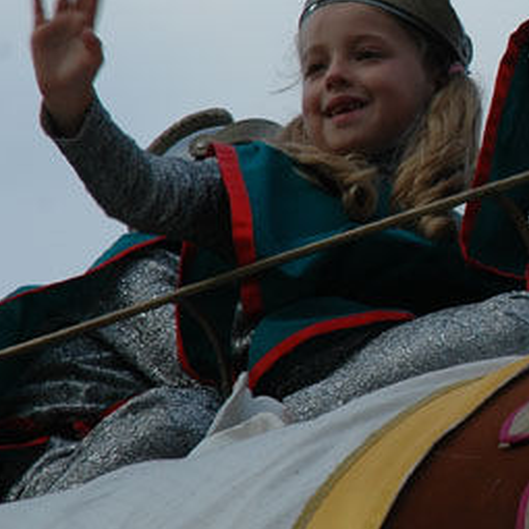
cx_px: 747
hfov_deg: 6.2
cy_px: 168
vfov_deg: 6.3
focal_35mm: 280
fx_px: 4841
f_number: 8
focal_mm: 70
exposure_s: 1/125
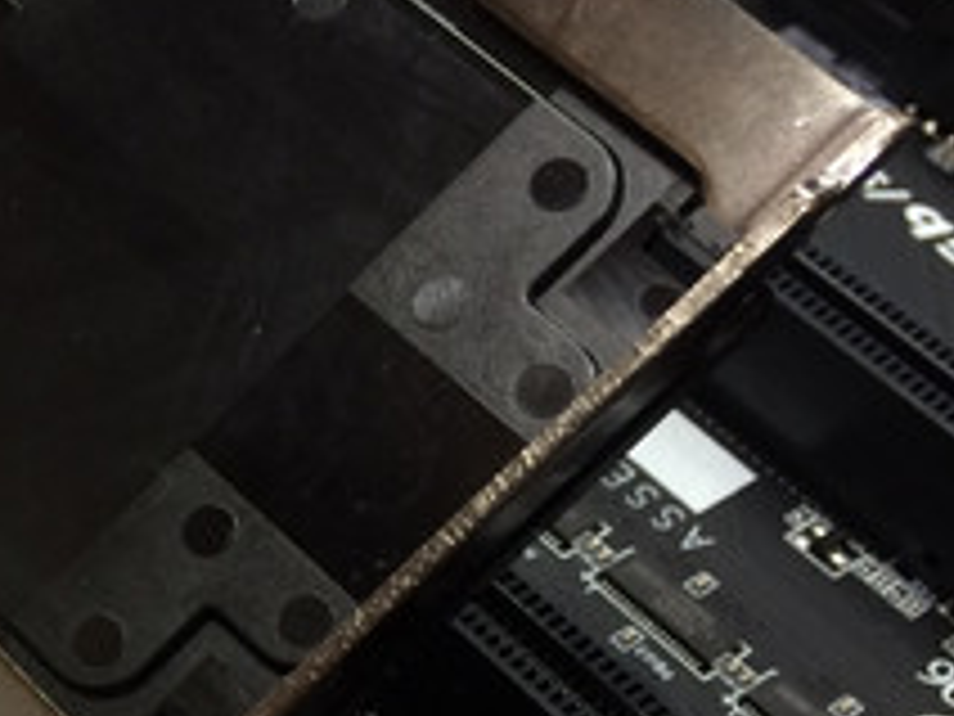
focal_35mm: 99
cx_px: -454
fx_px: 2728
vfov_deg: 14.7
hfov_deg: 17.8
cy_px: 687
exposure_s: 1/30
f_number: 2.2
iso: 100
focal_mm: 4.12
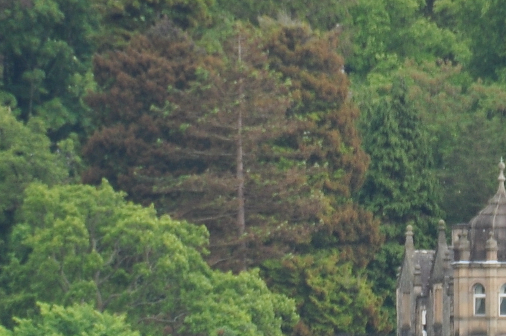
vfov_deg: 0.8
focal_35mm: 1719
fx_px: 24134
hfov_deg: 1.2
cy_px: 415
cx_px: 505
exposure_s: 1/320
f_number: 6.3
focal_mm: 270
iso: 200
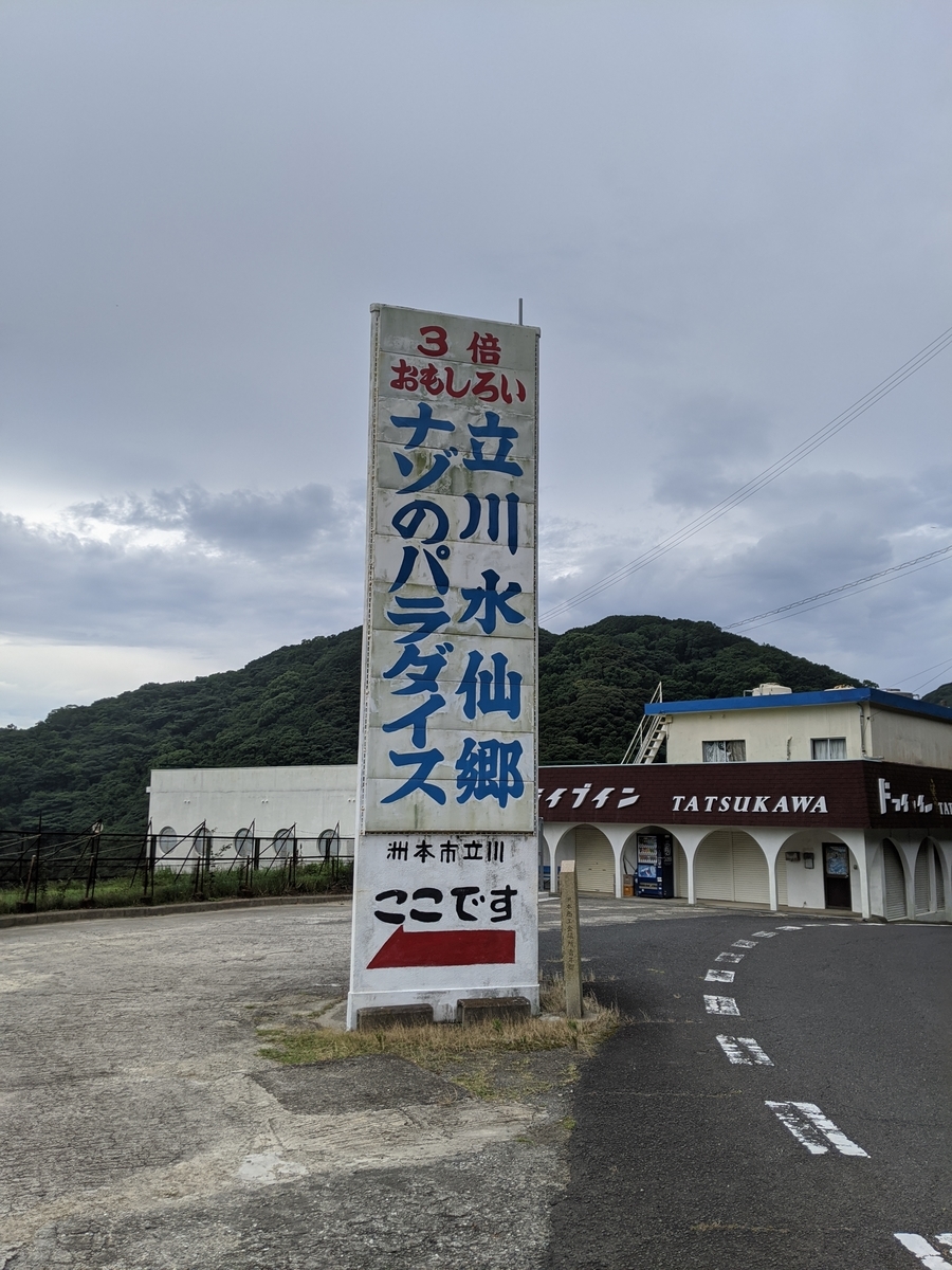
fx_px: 990
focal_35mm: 27
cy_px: 635
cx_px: 476
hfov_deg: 51.4
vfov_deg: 65.3
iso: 64
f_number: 1.8
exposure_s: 1/2347
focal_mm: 4.44
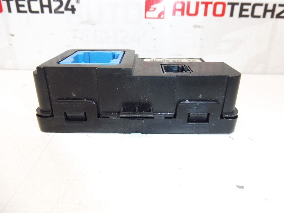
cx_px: 142
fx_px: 197
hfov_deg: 71.6
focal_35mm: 24
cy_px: 106
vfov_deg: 56.8
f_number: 3.5
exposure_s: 1/60
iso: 200
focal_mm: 4.3
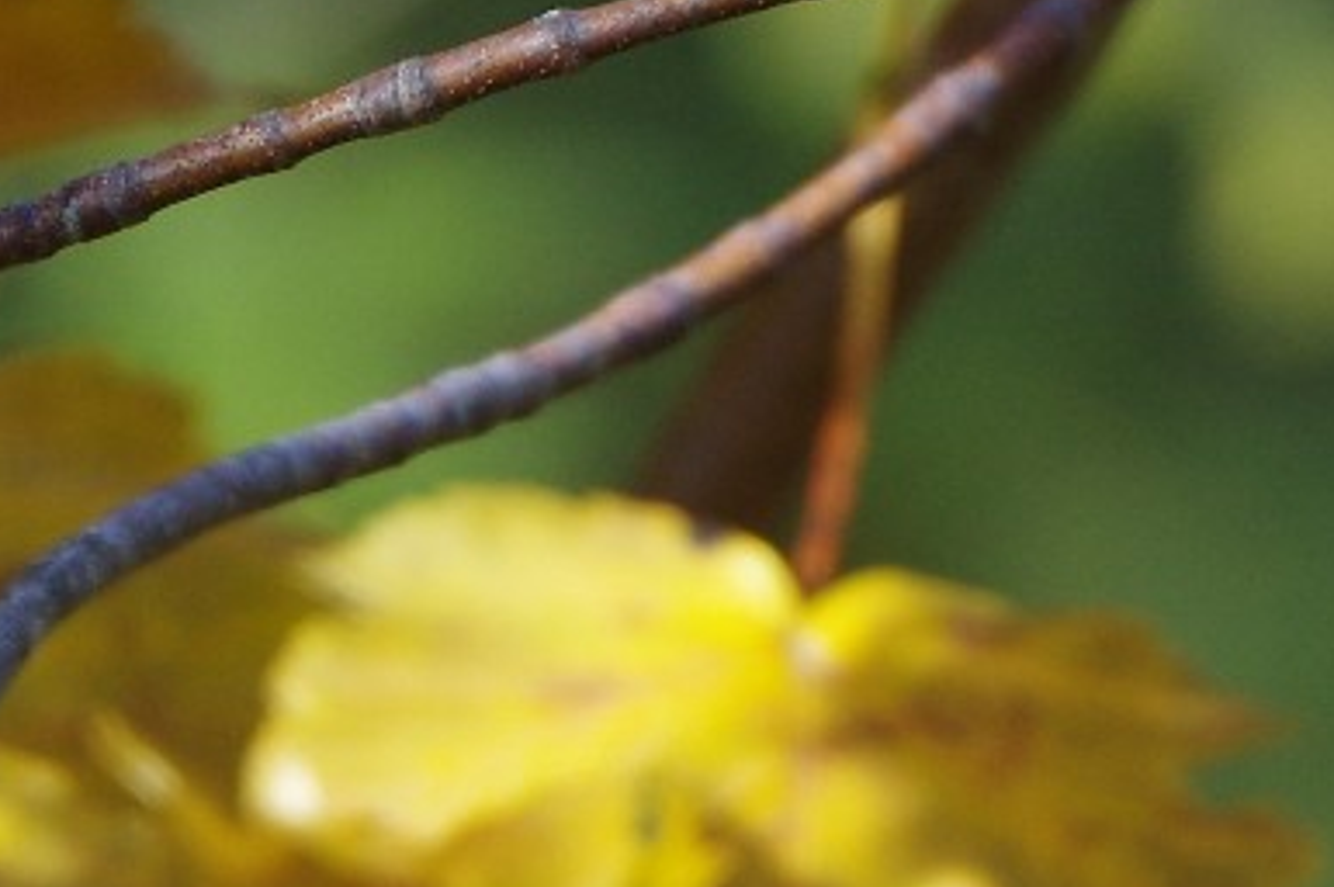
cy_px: 81
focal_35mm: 1793
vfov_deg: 0.8
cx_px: 135
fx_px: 66382
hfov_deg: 1.2
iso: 400
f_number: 5.6
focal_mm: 450
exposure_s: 1/250
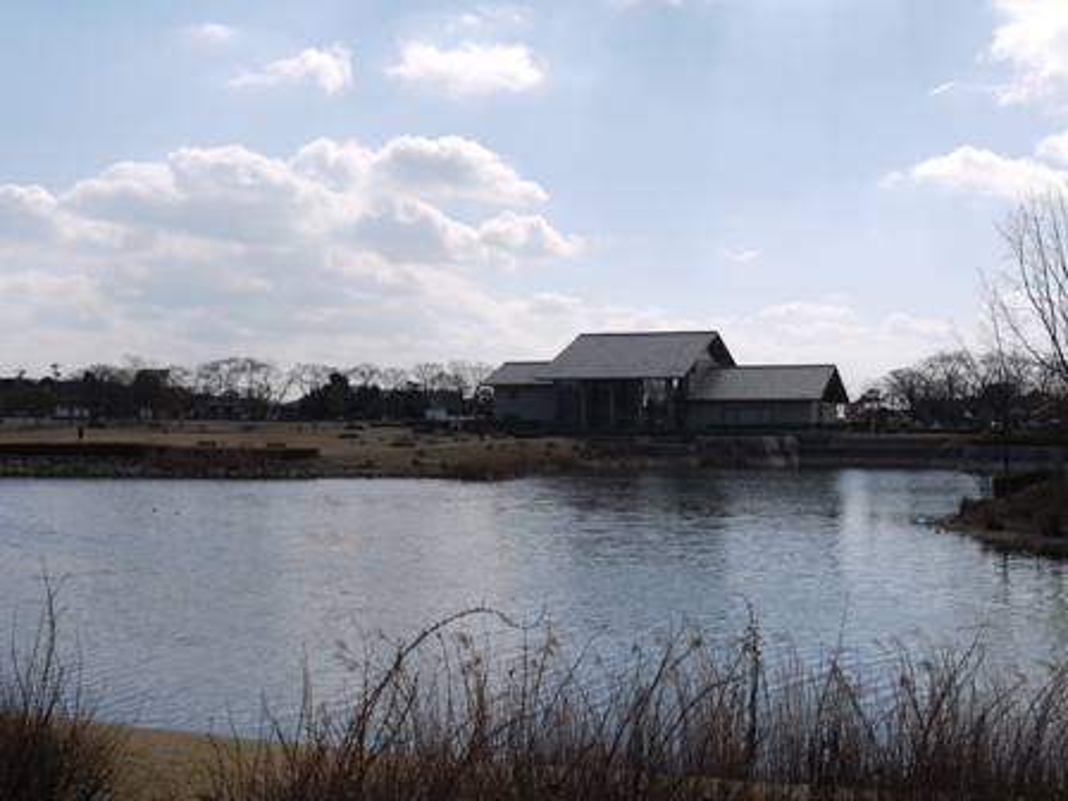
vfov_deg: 34.3
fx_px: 1296
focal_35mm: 42
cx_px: 534
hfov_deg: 44.8
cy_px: 400
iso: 100
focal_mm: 21
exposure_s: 1/400
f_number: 10
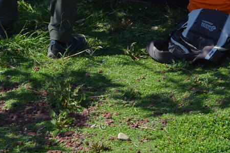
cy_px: -185
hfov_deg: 11.7
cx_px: 238
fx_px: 1111
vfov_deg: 7.5
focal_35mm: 174
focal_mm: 26
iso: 100
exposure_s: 1/250
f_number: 8
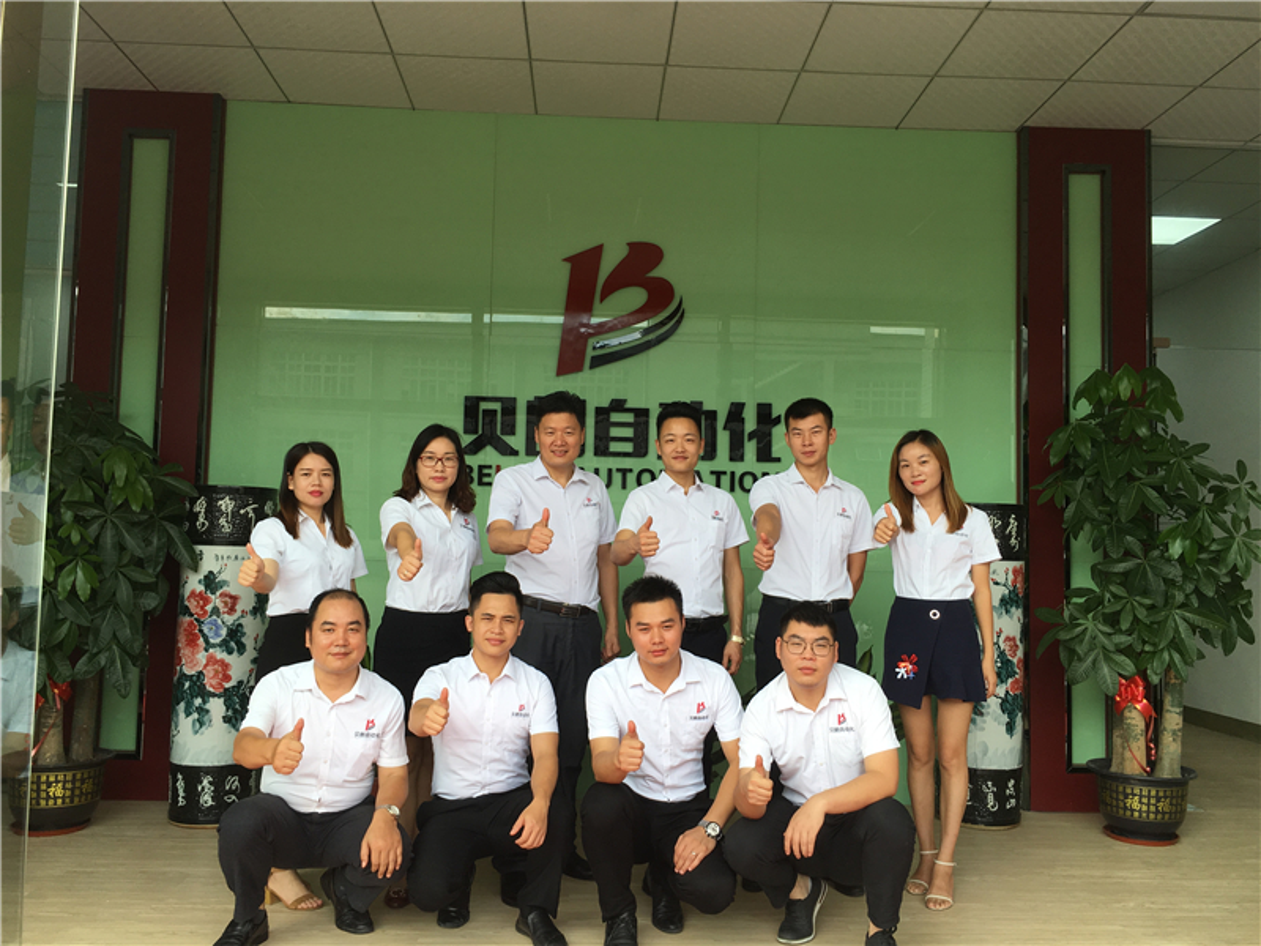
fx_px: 1056
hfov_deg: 61.7
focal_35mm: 29
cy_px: 473
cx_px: 630
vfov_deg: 48.2
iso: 25
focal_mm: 4.15
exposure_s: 1/210
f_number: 2.2
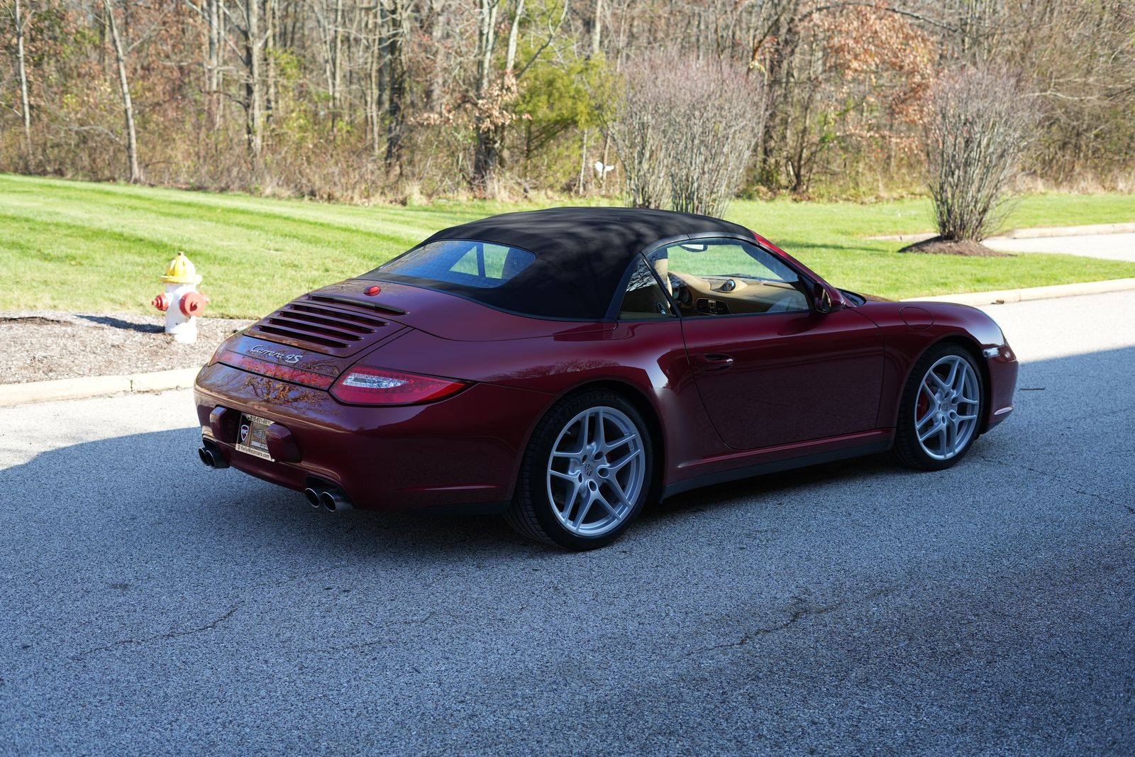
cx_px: 568
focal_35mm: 50
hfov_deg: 39.6
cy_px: 378
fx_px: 1576
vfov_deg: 27.0
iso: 200
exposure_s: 1/160
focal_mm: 50
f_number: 4
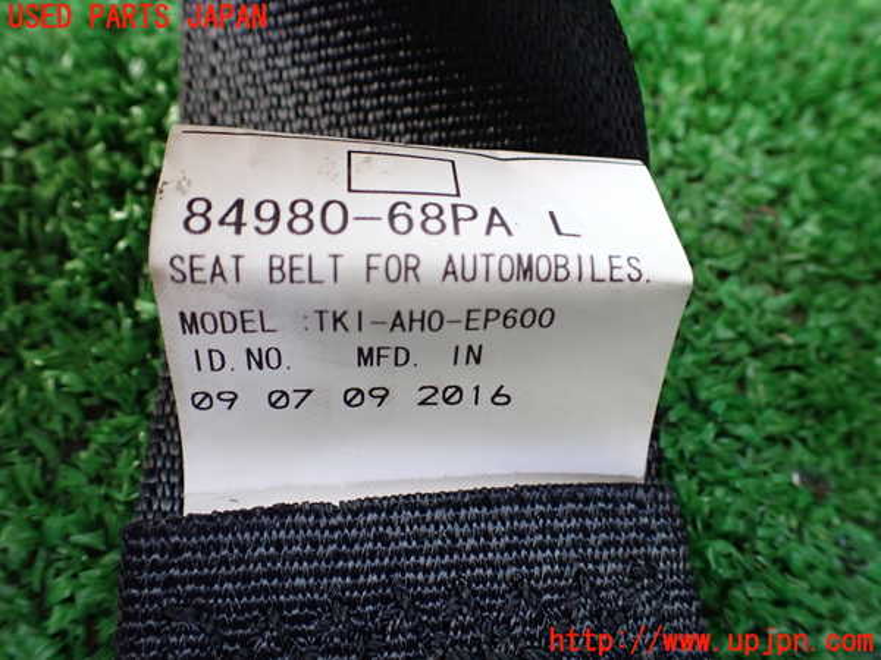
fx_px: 764
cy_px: 330
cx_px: 440
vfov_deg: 46.8
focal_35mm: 30
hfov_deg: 60.0
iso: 800
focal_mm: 5.4
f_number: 2.3
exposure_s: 1/100
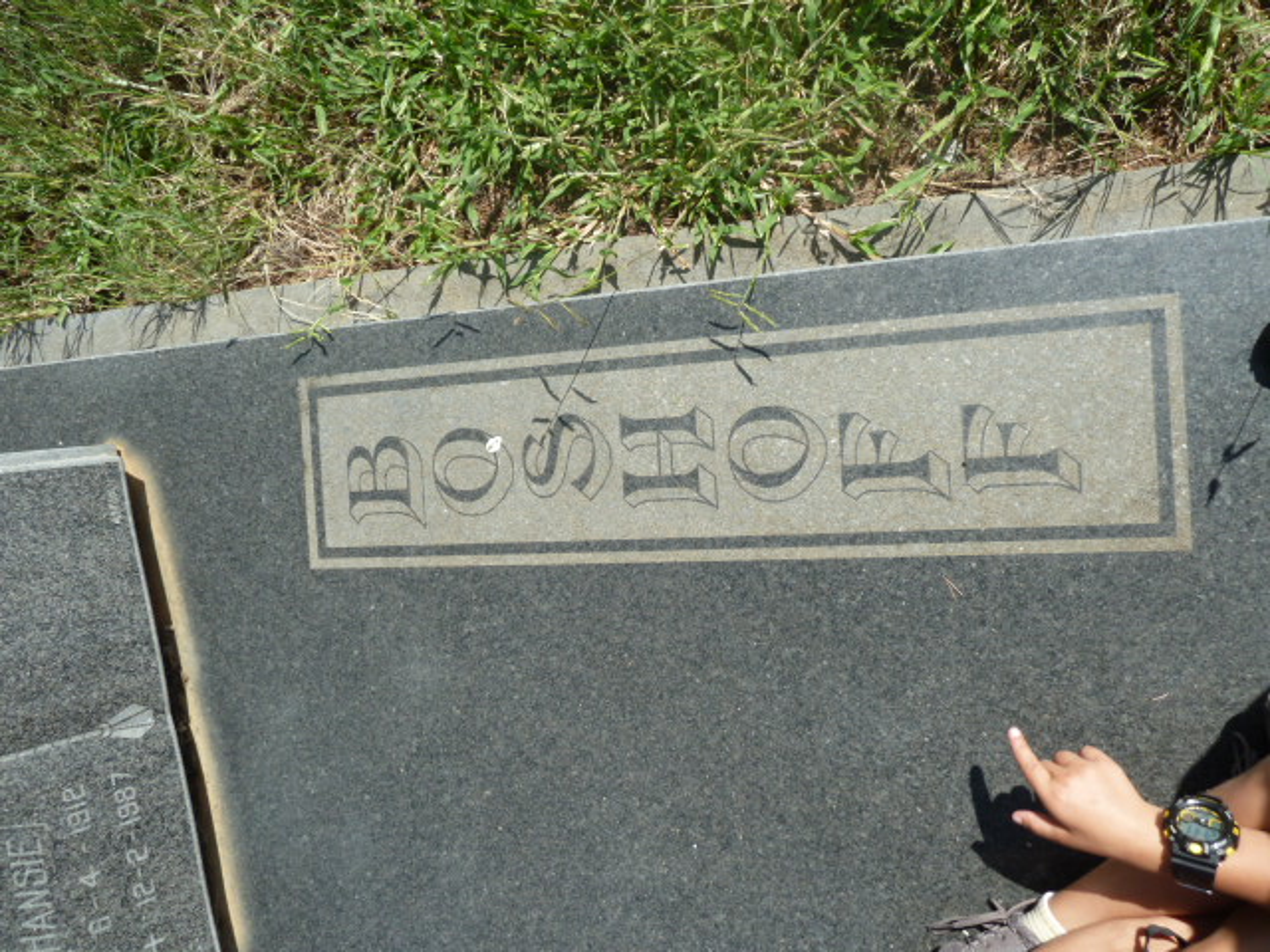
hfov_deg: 69.4
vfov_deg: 54.9
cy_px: 476
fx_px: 917
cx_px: 635
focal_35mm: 25
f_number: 4
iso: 80
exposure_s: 1/400
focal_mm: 4.1
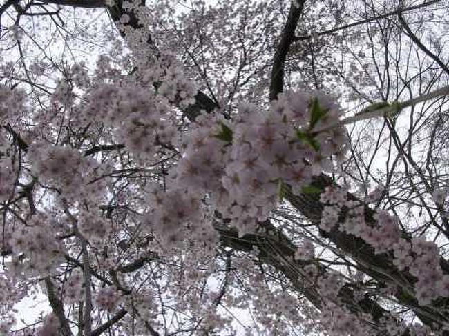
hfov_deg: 49.0
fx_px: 493
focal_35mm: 38
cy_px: 168
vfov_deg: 37.7
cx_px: 224
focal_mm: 5.8
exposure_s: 1/245
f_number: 5.6
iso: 100
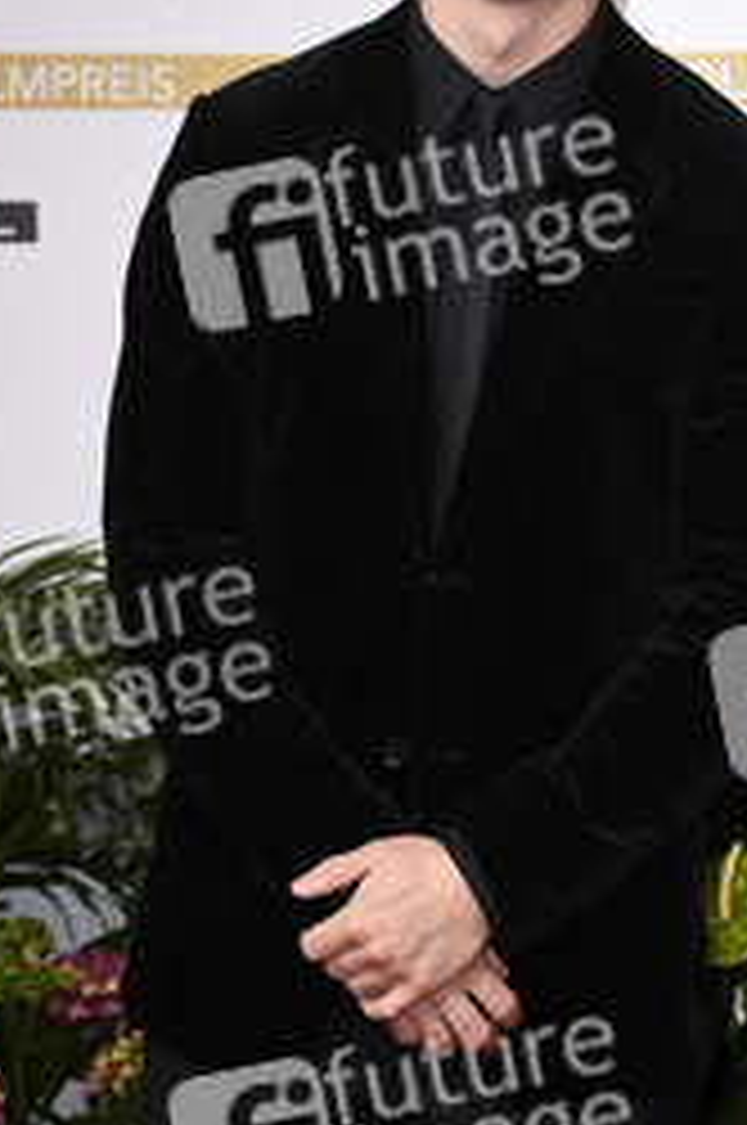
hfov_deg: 8.1
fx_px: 5243
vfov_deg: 12.2
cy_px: 450
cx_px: 531
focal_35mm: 168
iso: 500
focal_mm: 105
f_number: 5.6
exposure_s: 1/250
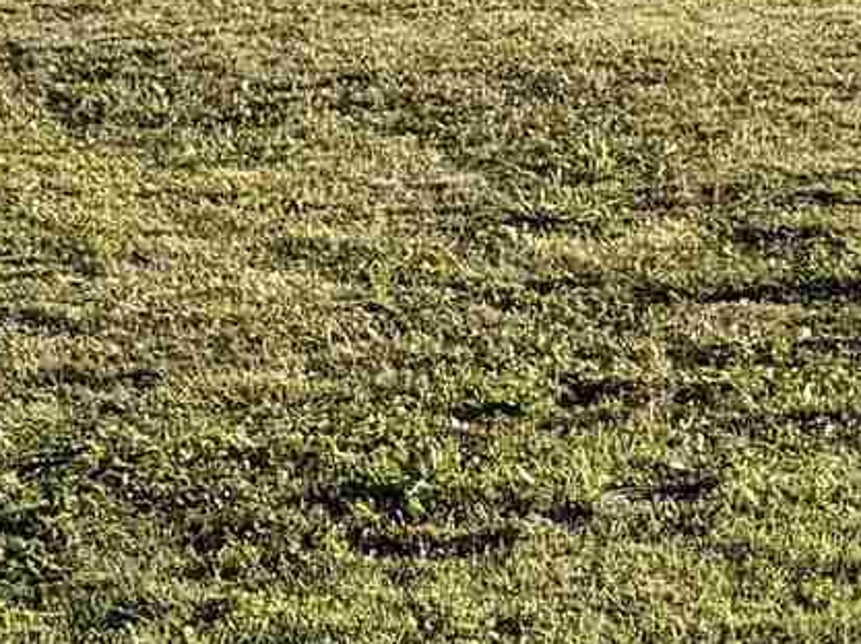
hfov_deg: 10.5
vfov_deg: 8.3
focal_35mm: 177
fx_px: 4399
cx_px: 1526
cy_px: 667
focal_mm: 6.76
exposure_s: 1/3021
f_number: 1.78
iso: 80
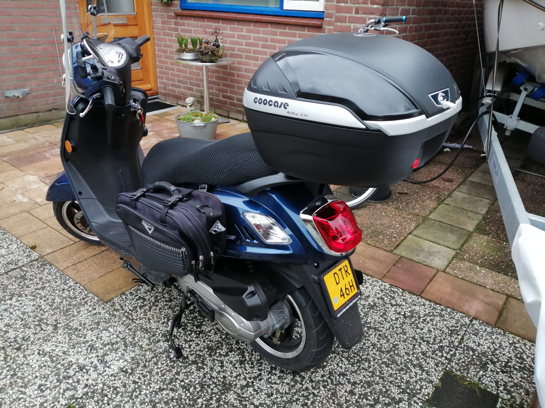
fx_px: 409
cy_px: 204
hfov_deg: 67.3
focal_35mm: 26
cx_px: 272
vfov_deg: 53.1
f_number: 1.8
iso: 125
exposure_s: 1/100
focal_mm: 3.62
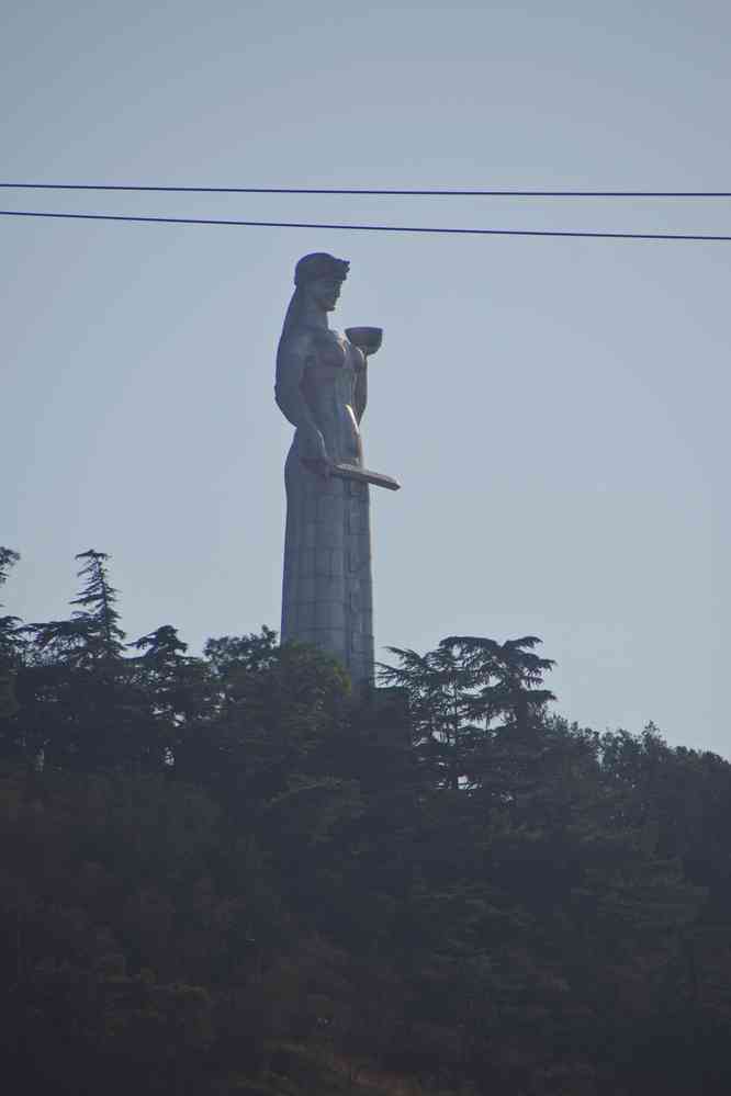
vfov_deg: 5.5
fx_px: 11421
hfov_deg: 3.7
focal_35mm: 375
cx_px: 366
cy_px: 548
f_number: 6.3
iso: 100
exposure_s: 1/250
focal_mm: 250
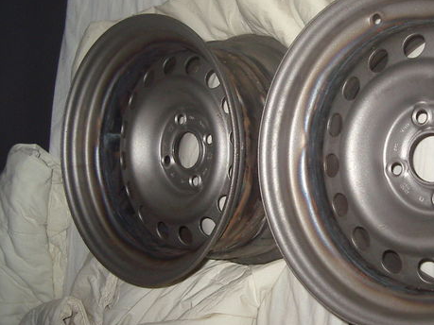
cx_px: 302
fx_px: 664
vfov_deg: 27.5
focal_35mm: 53
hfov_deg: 35.7
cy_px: 155
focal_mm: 5.8
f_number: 2.6
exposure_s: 1/60
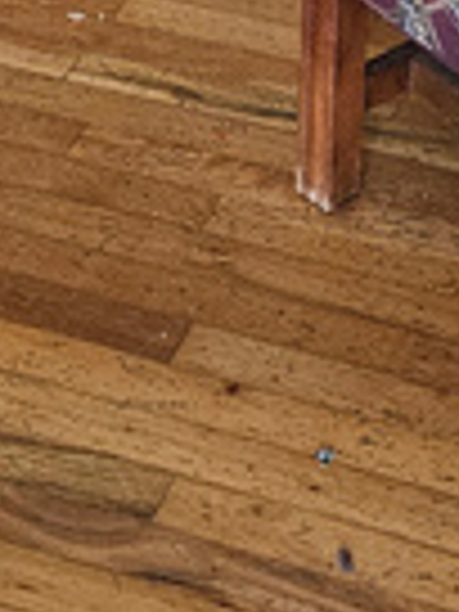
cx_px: 454
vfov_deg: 12.6
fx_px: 2298
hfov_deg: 11.3
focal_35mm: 130
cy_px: -742
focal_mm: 6.3
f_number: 1.7
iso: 320
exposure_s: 1/120
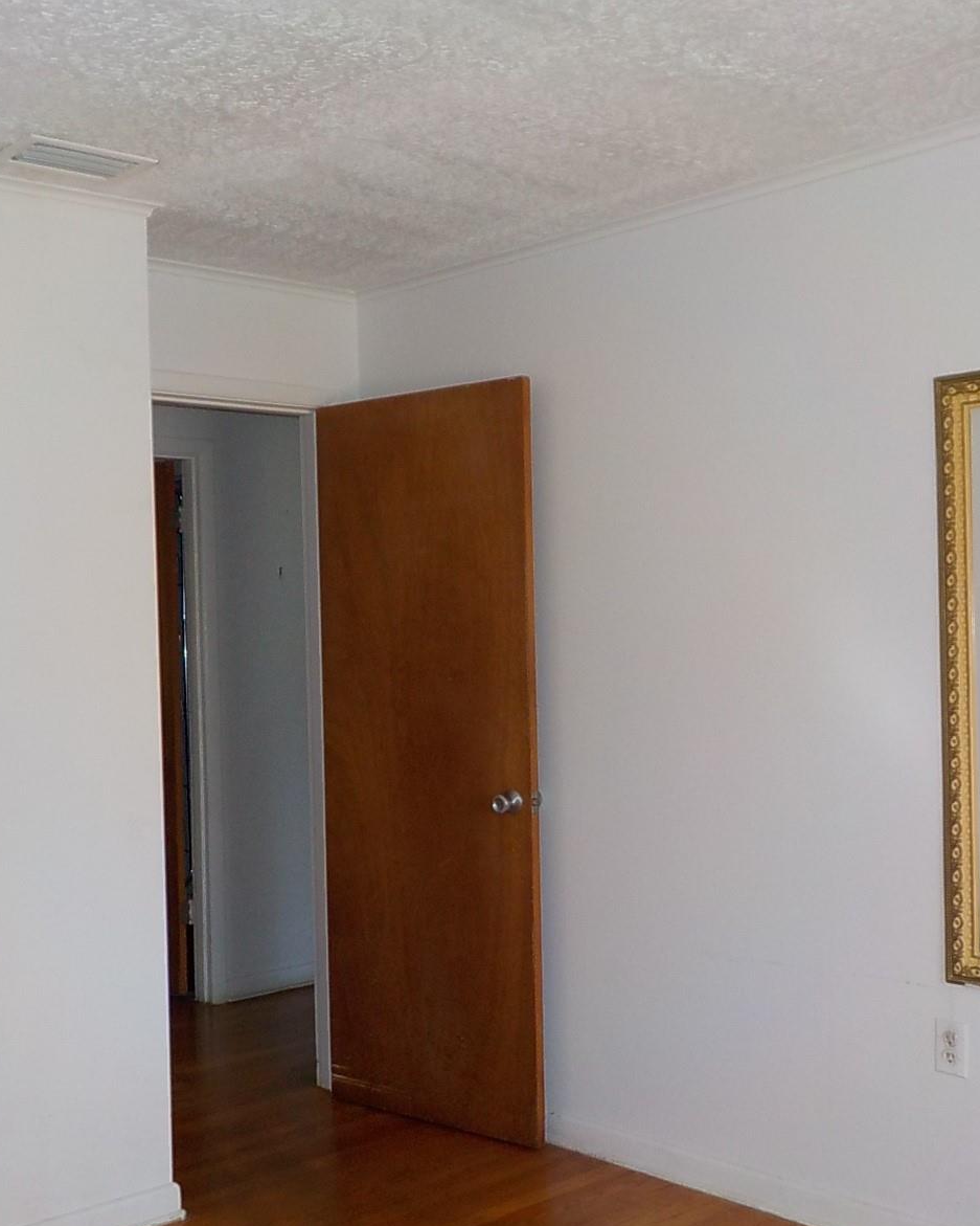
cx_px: 404
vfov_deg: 45.8
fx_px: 1450
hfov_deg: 37.2
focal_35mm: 40
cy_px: 627
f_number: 3.3
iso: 200
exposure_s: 1/30
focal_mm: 4.1
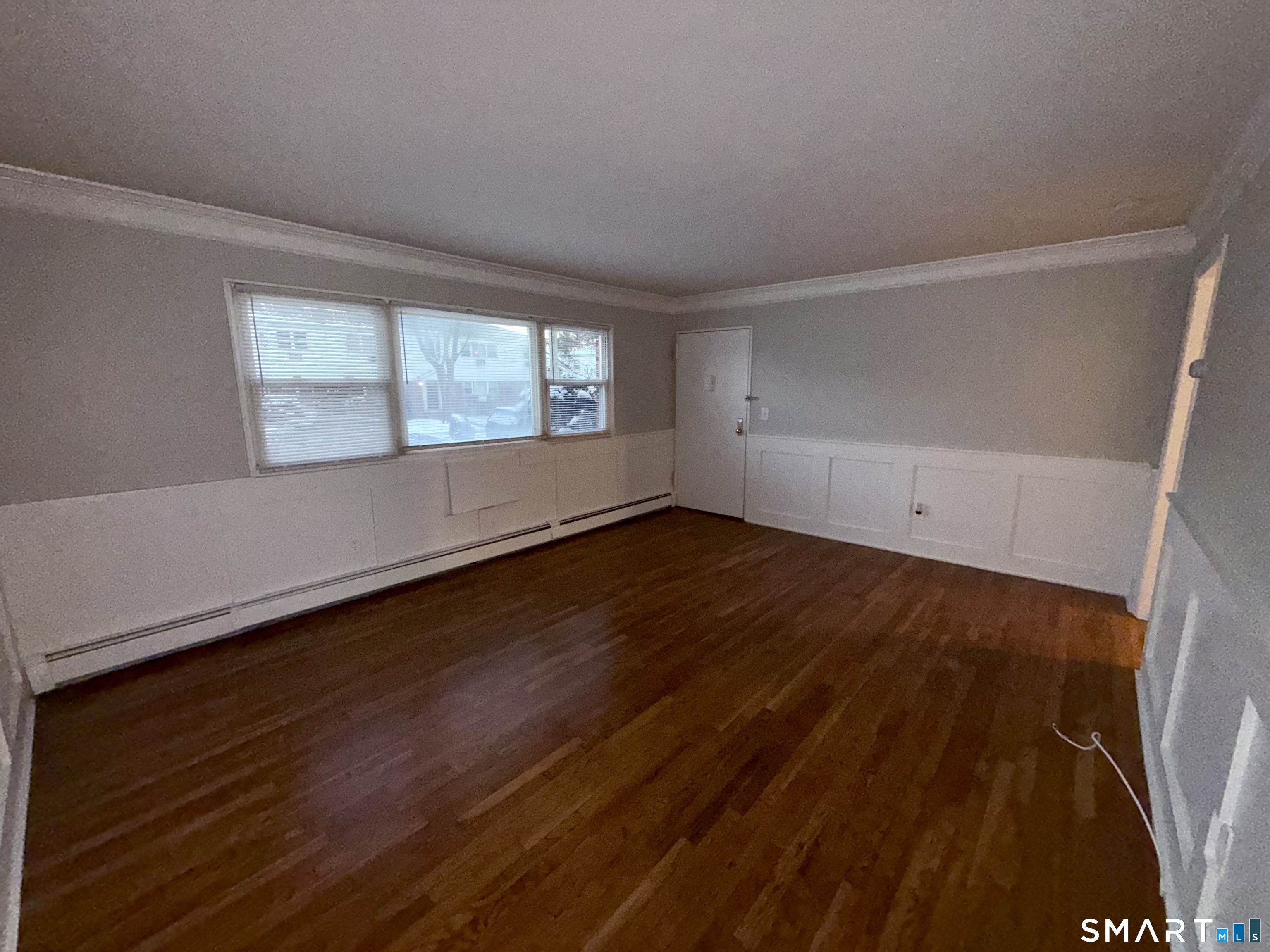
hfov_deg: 102.1
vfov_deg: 85.7
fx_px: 514
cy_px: 476
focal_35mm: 14
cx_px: 635
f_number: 2.2
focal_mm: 2.22
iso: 160
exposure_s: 1/60
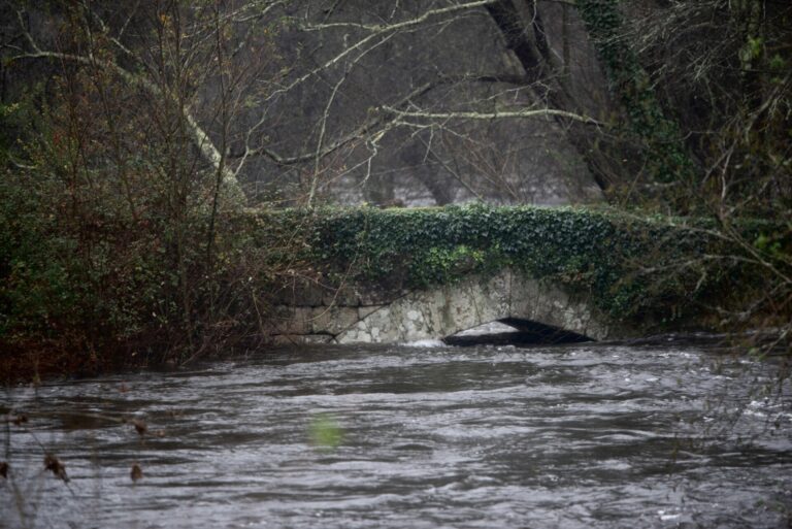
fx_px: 4072
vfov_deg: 7.4
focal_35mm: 185
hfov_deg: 11.1
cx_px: 396
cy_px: 264
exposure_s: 1/100
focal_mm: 185
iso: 500
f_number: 2.8
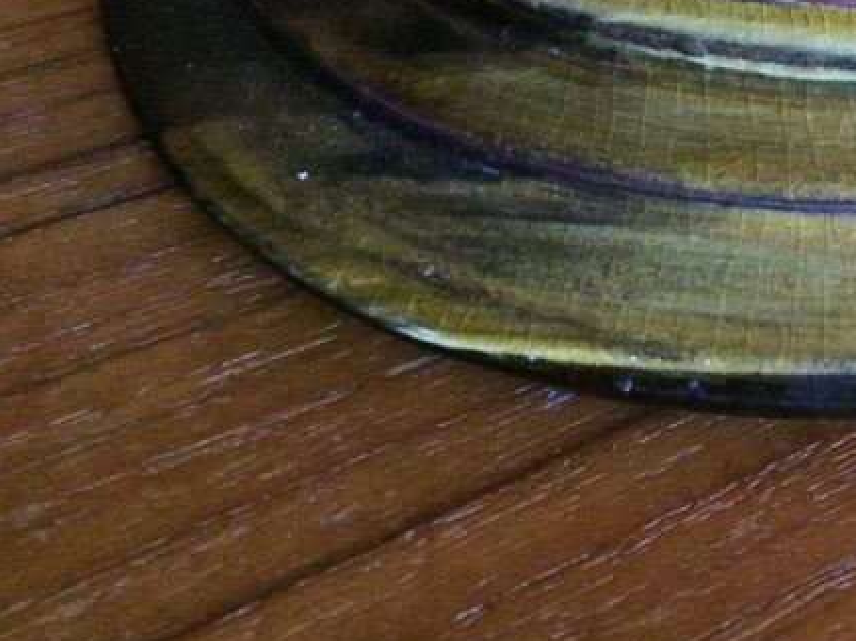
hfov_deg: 28.0
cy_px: 54
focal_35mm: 64
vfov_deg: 22.3
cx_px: 909
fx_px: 1582
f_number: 2.2
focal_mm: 4.12
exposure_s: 1/15
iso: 500
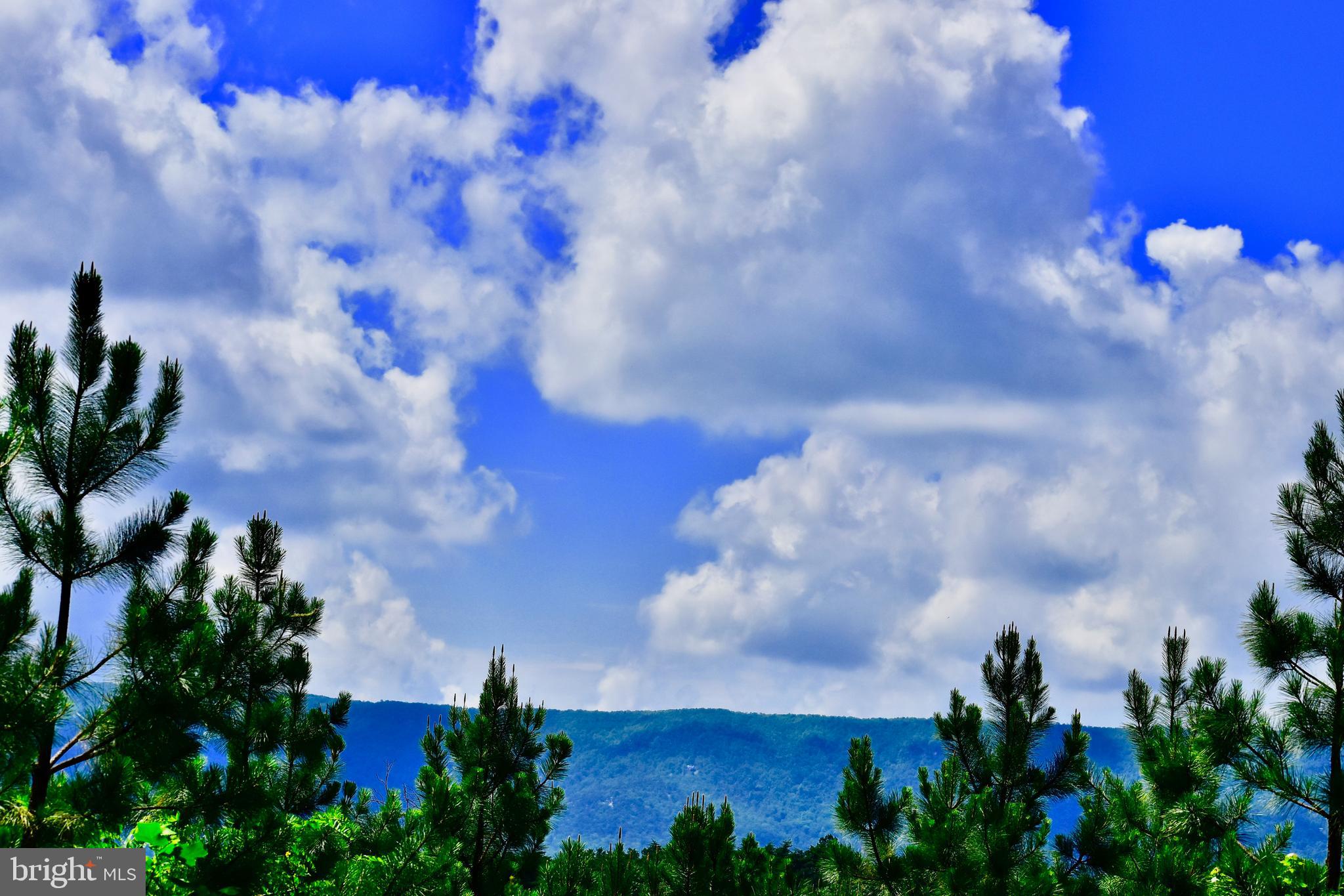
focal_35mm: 120
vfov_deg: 11.4
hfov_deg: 17.1
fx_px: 4479
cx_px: 672
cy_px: 448
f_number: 10
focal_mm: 80
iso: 400
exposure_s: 1/1600
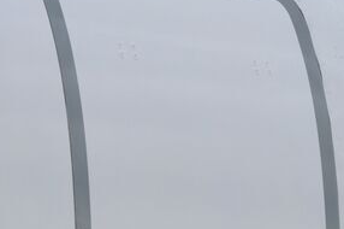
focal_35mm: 779
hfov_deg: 2.7
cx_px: 241
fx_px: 7435
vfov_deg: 1.8
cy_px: 418
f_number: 8
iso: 200
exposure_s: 1/200
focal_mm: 116
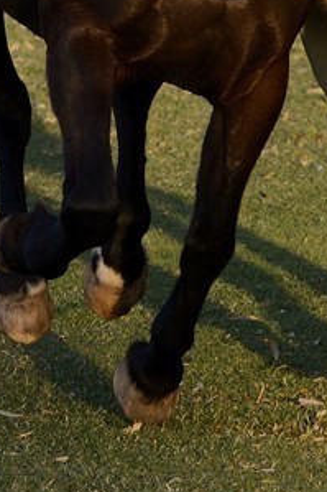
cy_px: -538
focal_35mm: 621
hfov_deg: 2.2
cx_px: 223
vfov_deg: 3.3
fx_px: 8470
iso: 800
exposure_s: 1/800
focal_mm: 116
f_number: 5.6
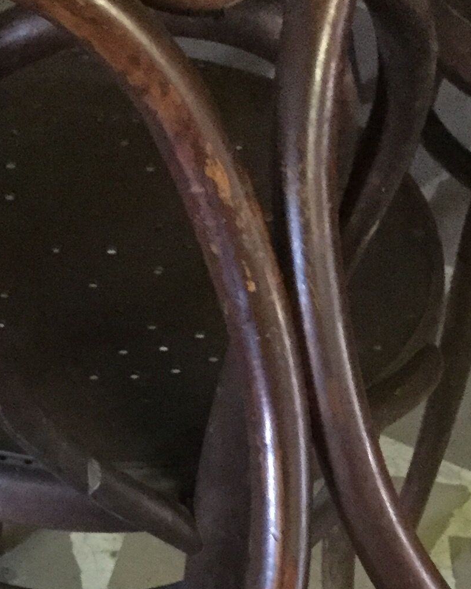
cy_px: 838
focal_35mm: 98
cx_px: 133
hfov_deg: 15.6
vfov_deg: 17.8
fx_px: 1708
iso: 640
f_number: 2.4
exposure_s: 1/17
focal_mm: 3.3
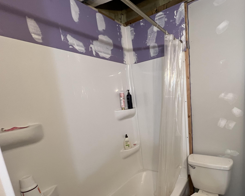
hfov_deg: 84.3
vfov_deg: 72.4
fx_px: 131
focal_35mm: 18
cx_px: 157
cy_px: 124
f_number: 1.8
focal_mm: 1.57
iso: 200
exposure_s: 1/60
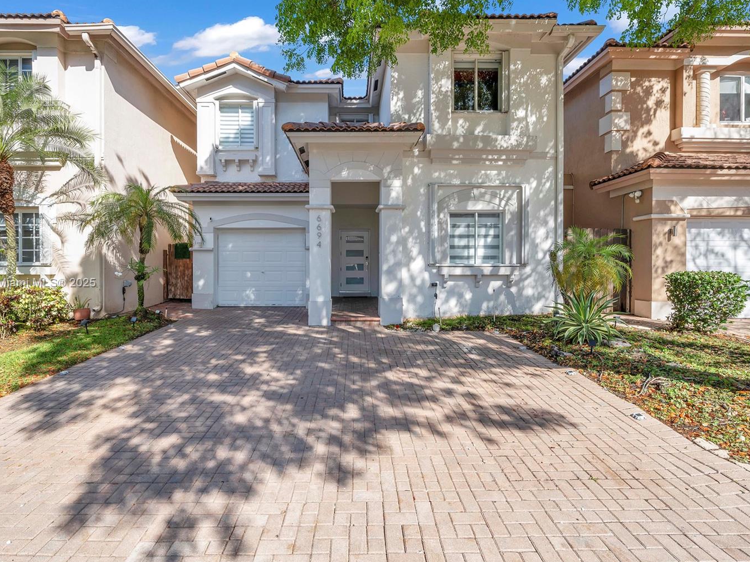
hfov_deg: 94.5
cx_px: 363
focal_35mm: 16
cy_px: 284
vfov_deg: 78.1
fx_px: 347
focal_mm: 14
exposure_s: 1/30
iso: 50
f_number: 11
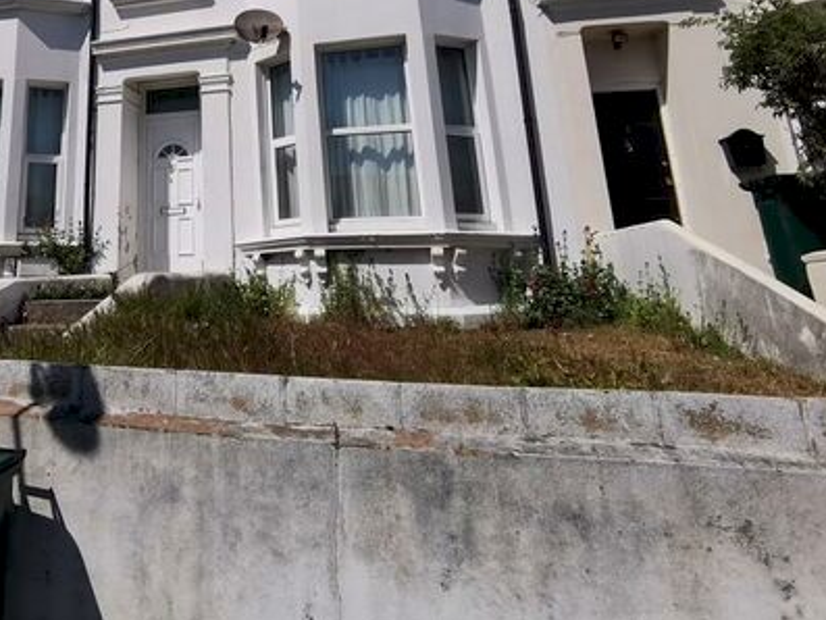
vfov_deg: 43.4
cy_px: 80
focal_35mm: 30
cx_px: 158
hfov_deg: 55.5
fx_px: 716
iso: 50
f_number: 2.2
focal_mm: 2.26
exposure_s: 1/2538
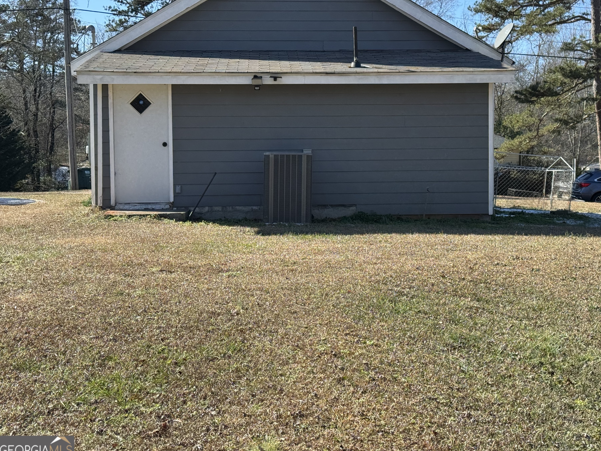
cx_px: 336
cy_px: 207
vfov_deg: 27.0
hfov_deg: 35.5
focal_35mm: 54
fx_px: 938
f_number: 1.78
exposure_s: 1/1923
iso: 64
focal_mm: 6.76
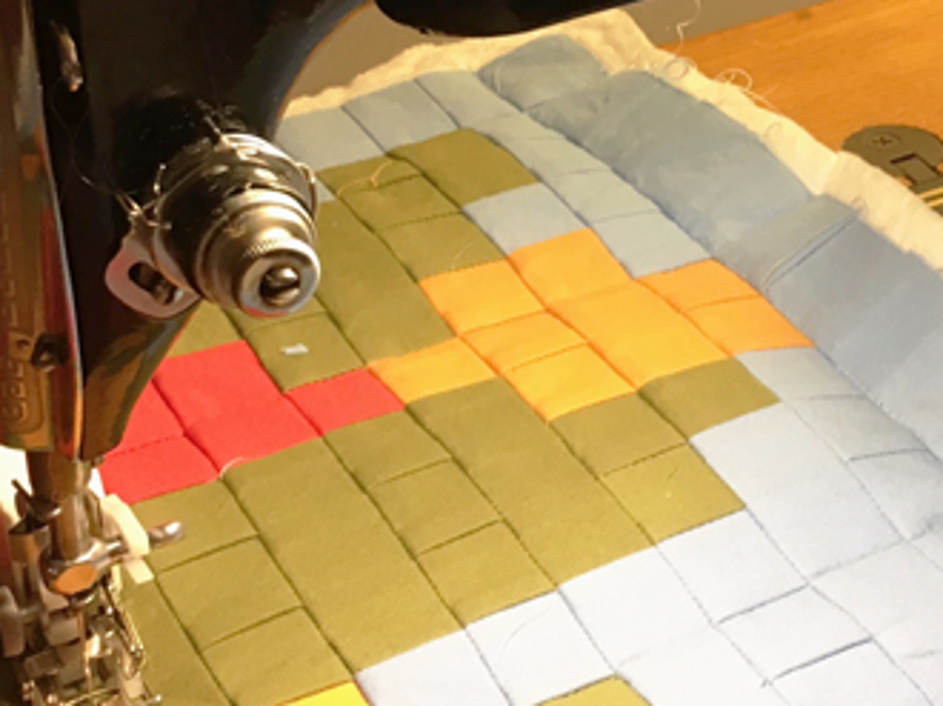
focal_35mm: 88
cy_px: -46
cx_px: 837
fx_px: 2396
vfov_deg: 16.3
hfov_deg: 21.8
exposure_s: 1/30
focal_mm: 4.15
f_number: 2.2
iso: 64
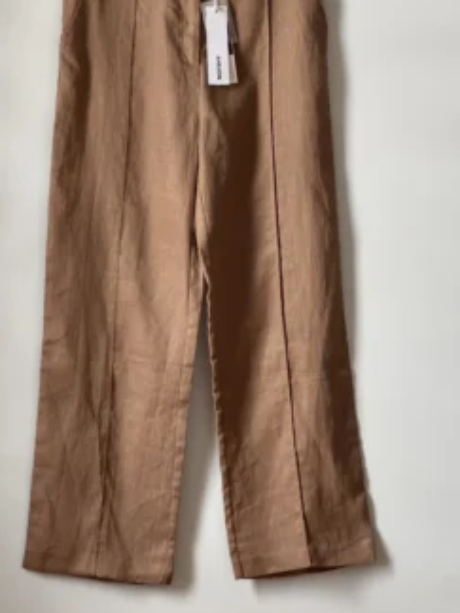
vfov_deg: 20.6
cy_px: 255
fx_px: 1683
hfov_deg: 15.6
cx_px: 246
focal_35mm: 95
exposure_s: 1/60
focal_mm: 9
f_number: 2.8
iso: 320
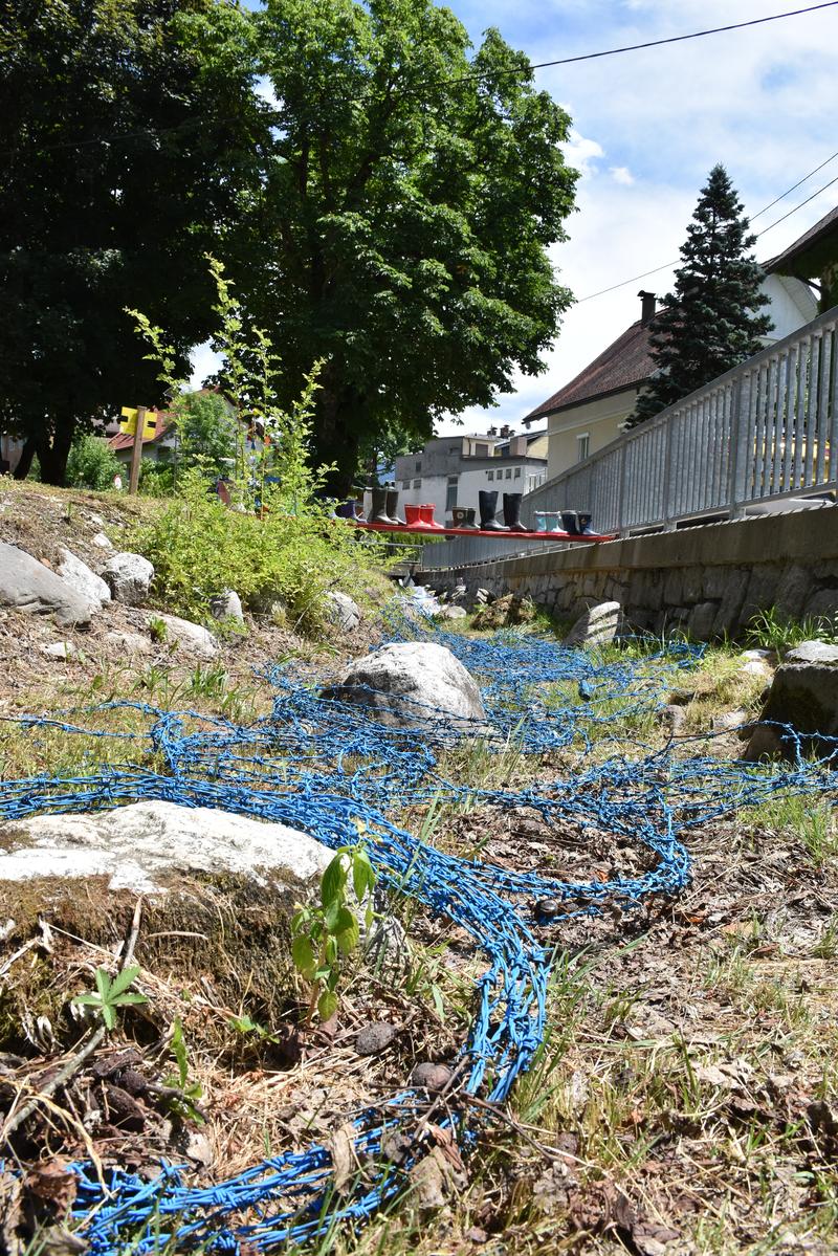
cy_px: 628
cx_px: 419
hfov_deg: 48.0
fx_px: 942
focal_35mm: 27
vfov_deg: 67.4
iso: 250
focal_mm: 18
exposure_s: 1/400
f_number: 10
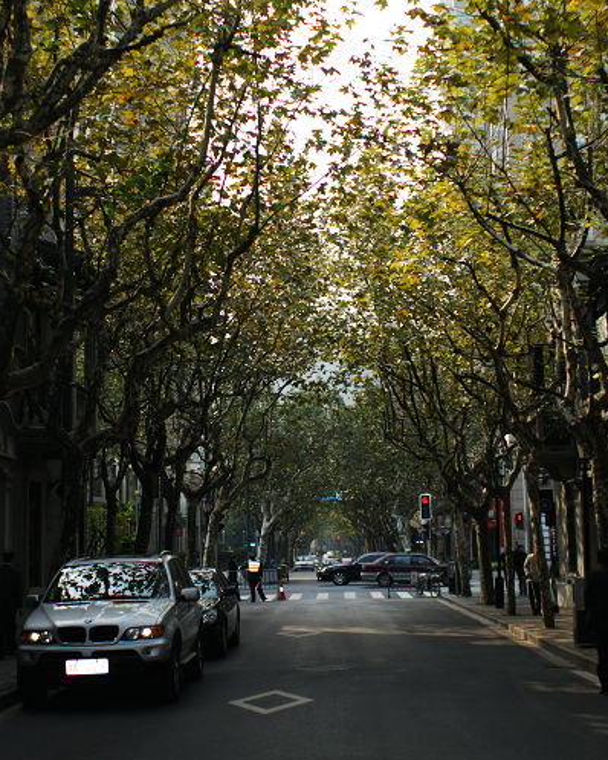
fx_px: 1339
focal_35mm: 60
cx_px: 304
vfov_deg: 31.7
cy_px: 361
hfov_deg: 25.6
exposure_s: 1/6400
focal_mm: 35
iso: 200
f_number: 2
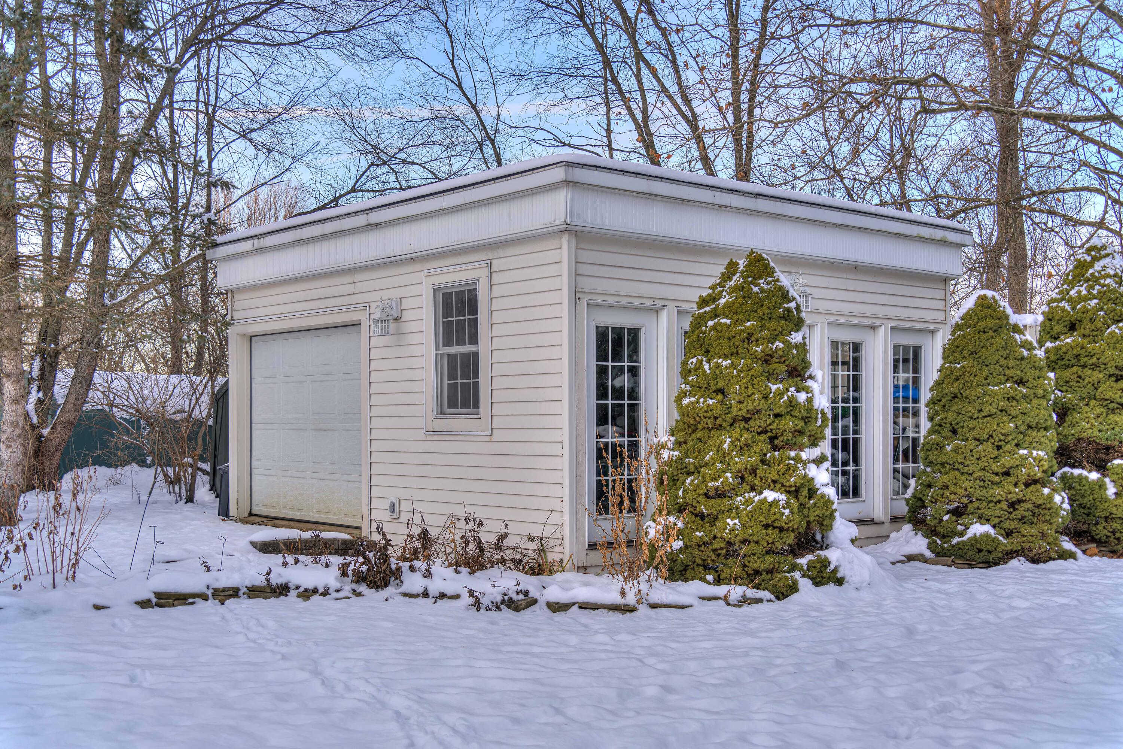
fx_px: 1185
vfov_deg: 35.1
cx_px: 562
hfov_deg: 50.7
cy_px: 374
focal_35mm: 38
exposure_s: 1/400
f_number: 3.2
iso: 200
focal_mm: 38
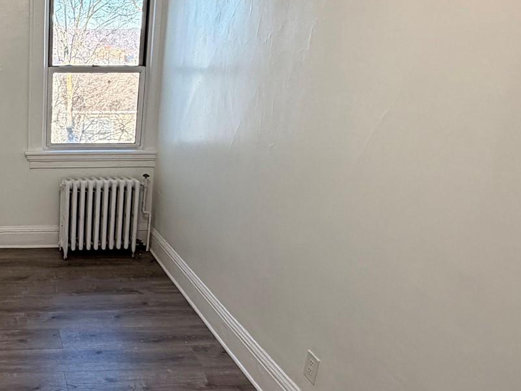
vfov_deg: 39.7
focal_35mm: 36
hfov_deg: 43.8
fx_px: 542
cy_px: 193
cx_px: -1
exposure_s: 1/120
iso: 125
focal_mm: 2.22
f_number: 2.2
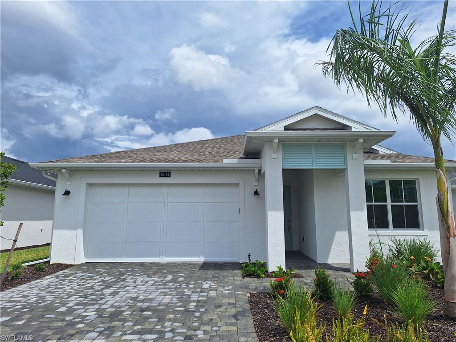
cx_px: 228
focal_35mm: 23
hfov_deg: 73.9
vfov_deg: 58.9
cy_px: 171
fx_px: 303
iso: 40
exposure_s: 1/4274
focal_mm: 5.54
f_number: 1.8
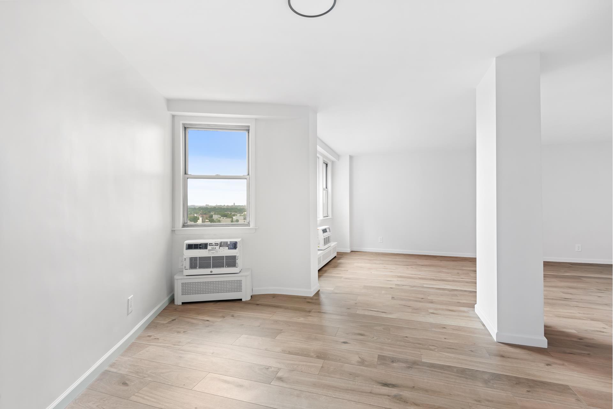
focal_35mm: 16
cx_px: 306
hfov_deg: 96.7
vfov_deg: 73.8
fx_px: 272
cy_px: 204
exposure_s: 1/8
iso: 400
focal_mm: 16
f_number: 9
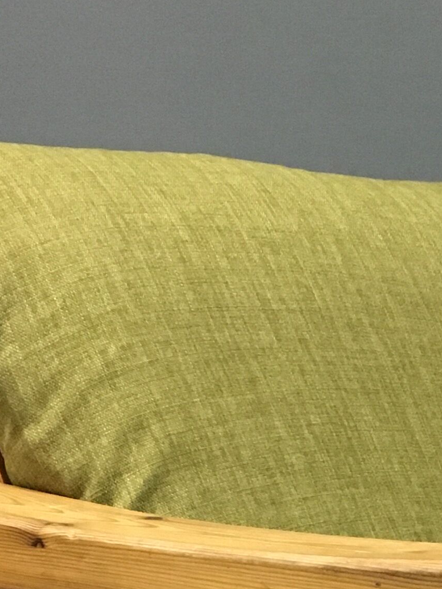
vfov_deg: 18.1
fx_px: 1754
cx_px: 551
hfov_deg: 13.9
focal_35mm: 103
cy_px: 704
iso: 250
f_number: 2.2
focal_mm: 4.15
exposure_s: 1/17
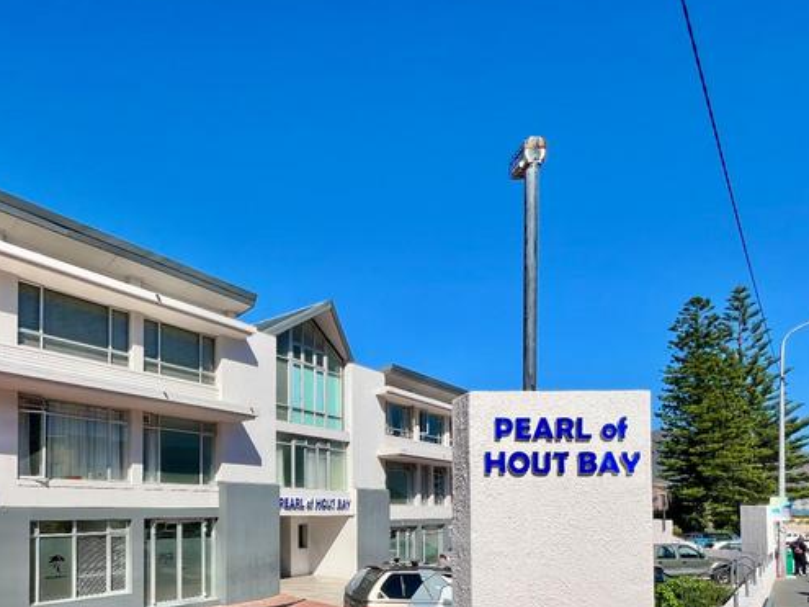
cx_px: 193
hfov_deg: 72.9
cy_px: 470
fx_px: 491
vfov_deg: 59.3
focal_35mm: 21
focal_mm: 1.57
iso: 32
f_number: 1.8
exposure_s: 1/2096
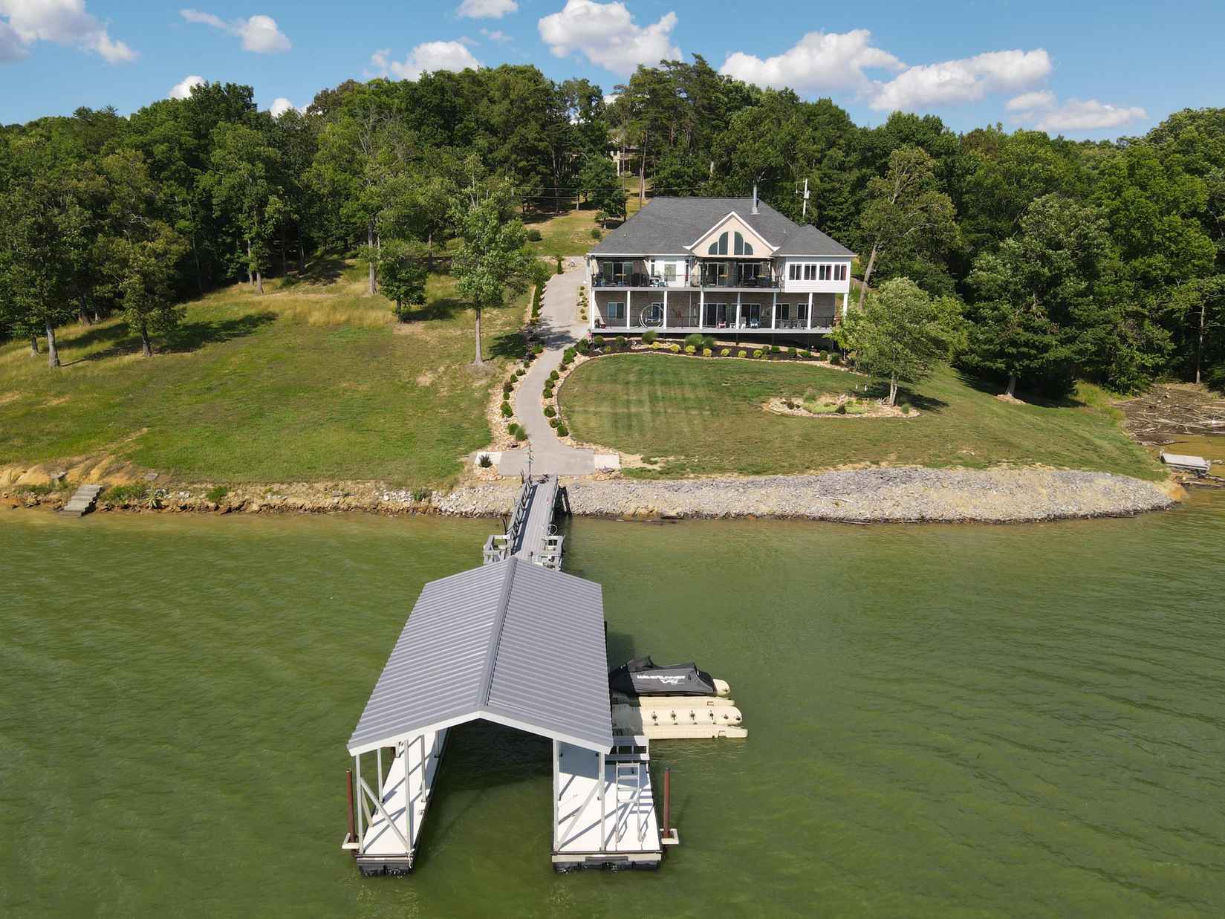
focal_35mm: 24
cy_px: 460
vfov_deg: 56.8
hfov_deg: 71.6
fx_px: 849
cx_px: 612
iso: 100
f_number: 2.8
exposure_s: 1/640
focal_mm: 4.5
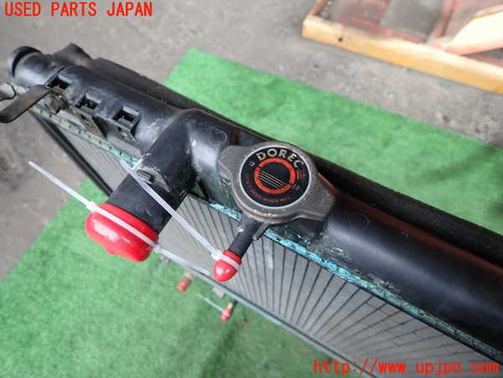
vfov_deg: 54.9
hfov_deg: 69.4
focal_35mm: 25
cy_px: 189
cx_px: 252
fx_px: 363
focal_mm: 4.5
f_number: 2
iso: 100
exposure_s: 1/160
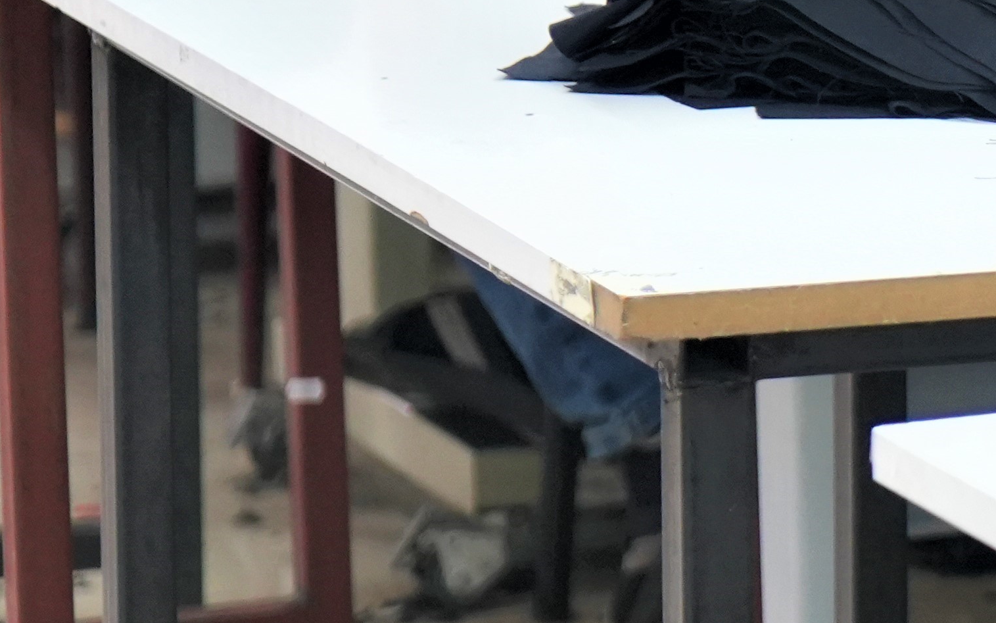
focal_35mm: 330
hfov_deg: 6.3
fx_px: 8958
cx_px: 1419
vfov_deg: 4.0
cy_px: -427
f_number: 4
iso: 1000
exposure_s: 1/160
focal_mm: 70
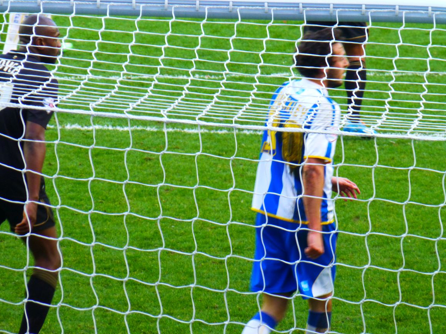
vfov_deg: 3.3
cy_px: 174
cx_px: 218
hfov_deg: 4.4
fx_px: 5824
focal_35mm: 452
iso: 400
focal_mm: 77.4
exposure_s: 1/60
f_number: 6.2
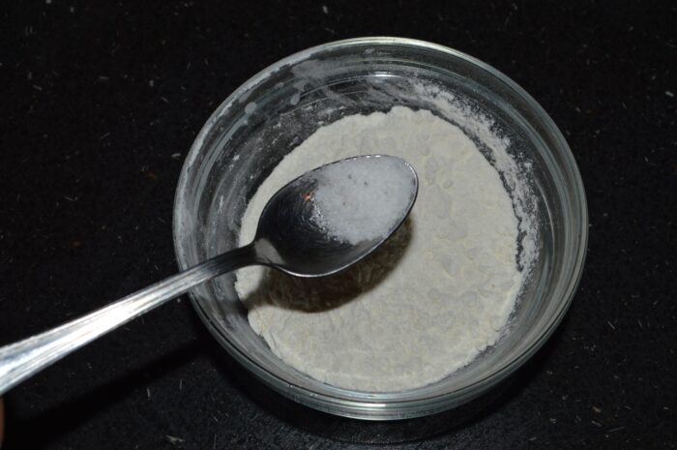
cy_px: 225
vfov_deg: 28.0
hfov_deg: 41.2
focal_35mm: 48
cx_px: 338
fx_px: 902
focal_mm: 32
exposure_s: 1/60
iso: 100
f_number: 8
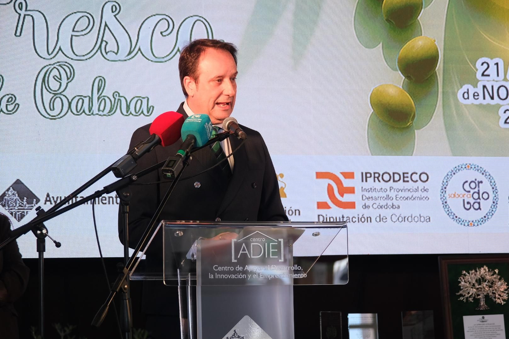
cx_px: 264
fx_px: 1866
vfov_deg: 10.4
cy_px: 176
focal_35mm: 132
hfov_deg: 15.5
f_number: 4
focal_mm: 80
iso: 640
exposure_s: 1/250
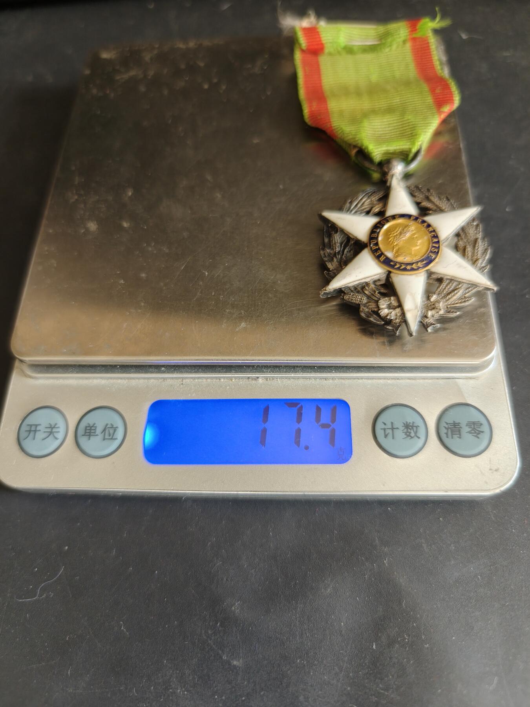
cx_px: 265
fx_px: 470
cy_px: 354
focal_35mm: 23
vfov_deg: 73.9
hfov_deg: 58.9
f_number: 1.6
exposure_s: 1/105
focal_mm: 6.06
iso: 250
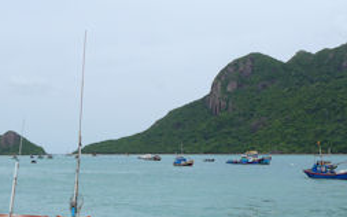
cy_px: 245
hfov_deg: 34.3
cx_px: 229
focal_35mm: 59
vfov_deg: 20.8
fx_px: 558
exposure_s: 1/1300
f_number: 2.8
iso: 80
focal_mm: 4.7
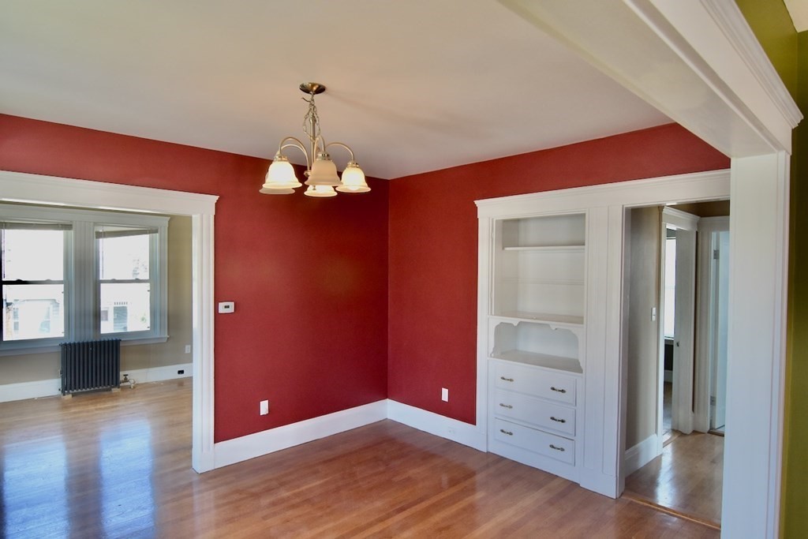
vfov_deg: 59.5
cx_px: 404
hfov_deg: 81.2
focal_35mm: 21
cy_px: 270
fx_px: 471
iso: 800
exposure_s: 1/125
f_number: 5.6
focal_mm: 14
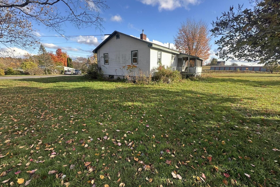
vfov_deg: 77.3
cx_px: 144
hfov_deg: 100.4
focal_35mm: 15
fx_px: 117
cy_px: 91
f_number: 2.2
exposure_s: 1/339
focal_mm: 2.22
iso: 40
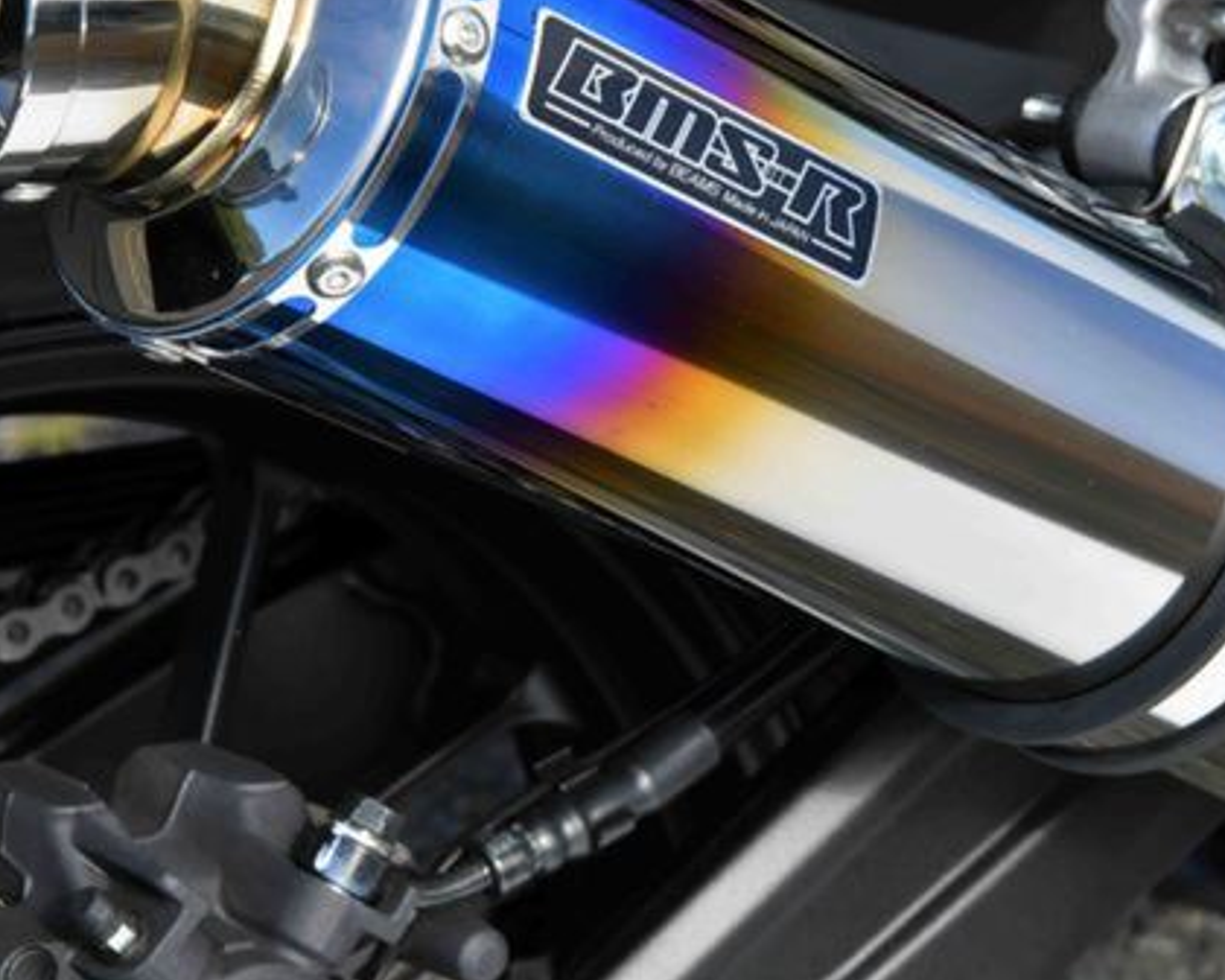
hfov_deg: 15.4
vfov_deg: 12.3
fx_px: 4532
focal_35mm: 125
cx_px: 831
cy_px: 334
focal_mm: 70
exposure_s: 1/500
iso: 640
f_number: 13
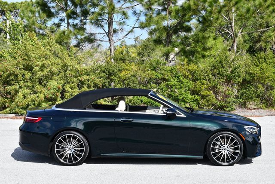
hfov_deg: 31.4
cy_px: 92
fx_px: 489
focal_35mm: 64
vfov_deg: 21.3
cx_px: 138
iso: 140
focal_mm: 32
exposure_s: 1/250
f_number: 8
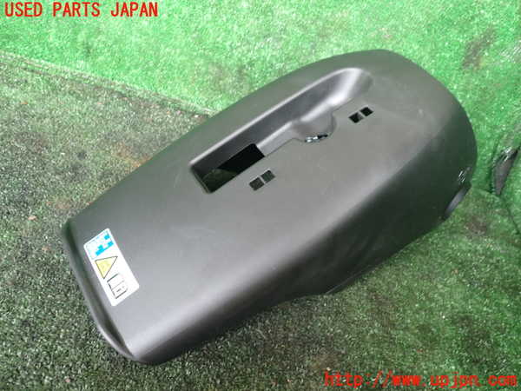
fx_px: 452
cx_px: 260
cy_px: 196
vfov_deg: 46.8
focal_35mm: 30
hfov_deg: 60.0
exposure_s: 1/40
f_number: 2.3
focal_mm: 5.4
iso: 200
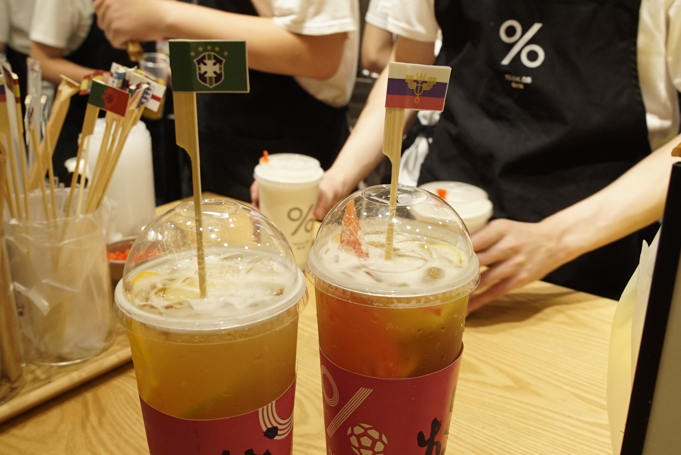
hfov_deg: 53.1
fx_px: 681
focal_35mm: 36
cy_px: 228
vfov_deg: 36.9
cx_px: 340
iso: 1600
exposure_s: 1/80
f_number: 7.1
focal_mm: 24
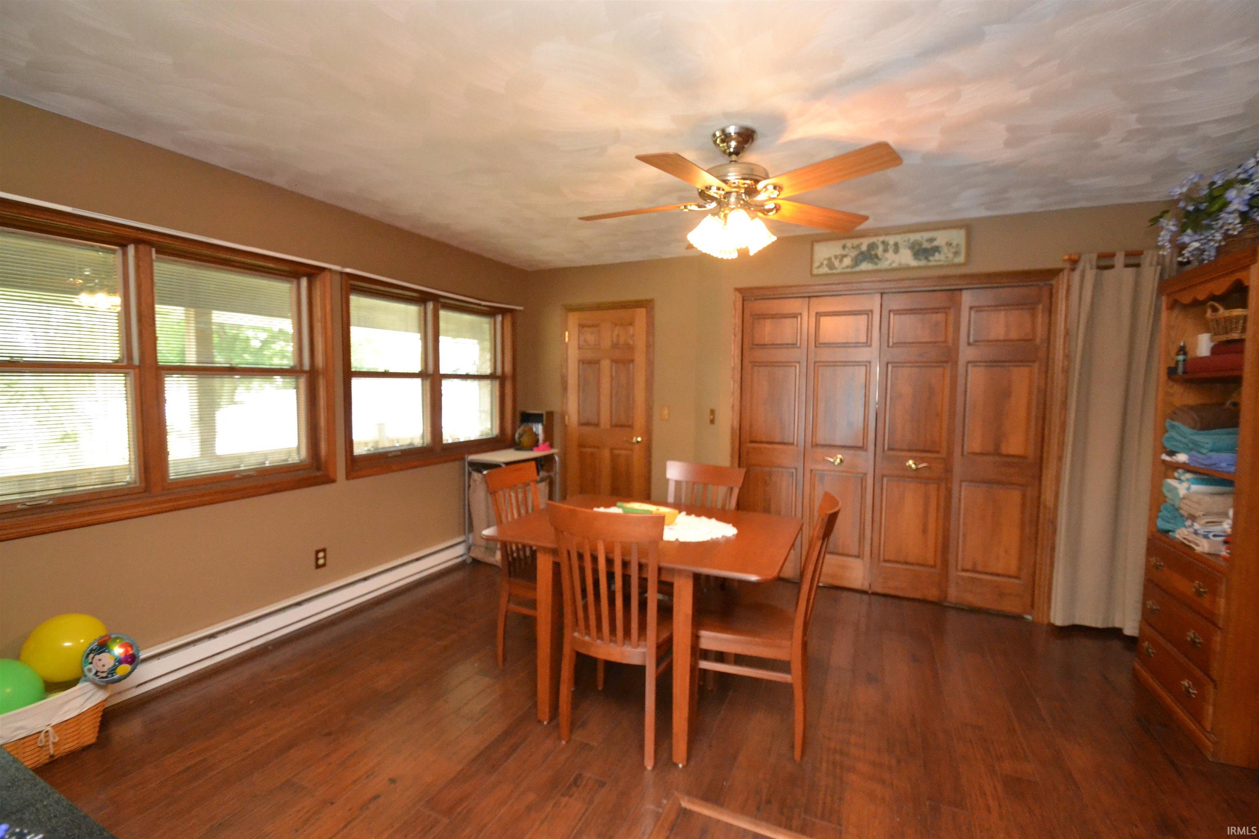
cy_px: 420
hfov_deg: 100.4
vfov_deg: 77.3
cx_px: 630
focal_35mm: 15
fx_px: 525
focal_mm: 10
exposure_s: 1/60
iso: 3200
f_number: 3.5
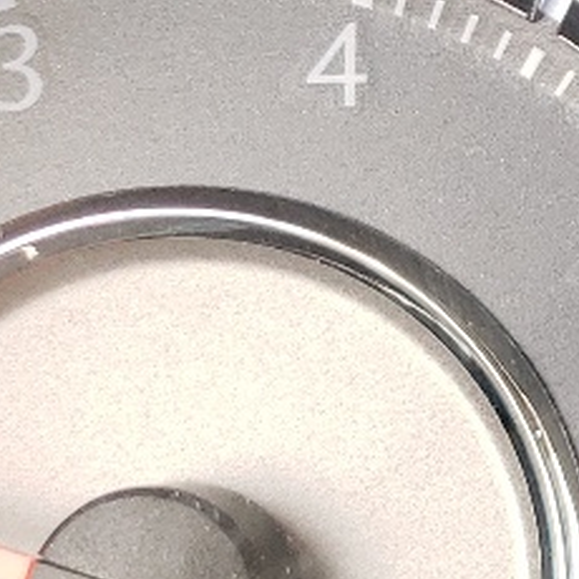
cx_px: 1468
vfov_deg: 10.9
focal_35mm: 160
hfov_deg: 9.5
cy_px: 138
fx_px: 3028
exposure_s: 1/161
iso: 50
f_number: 1.5
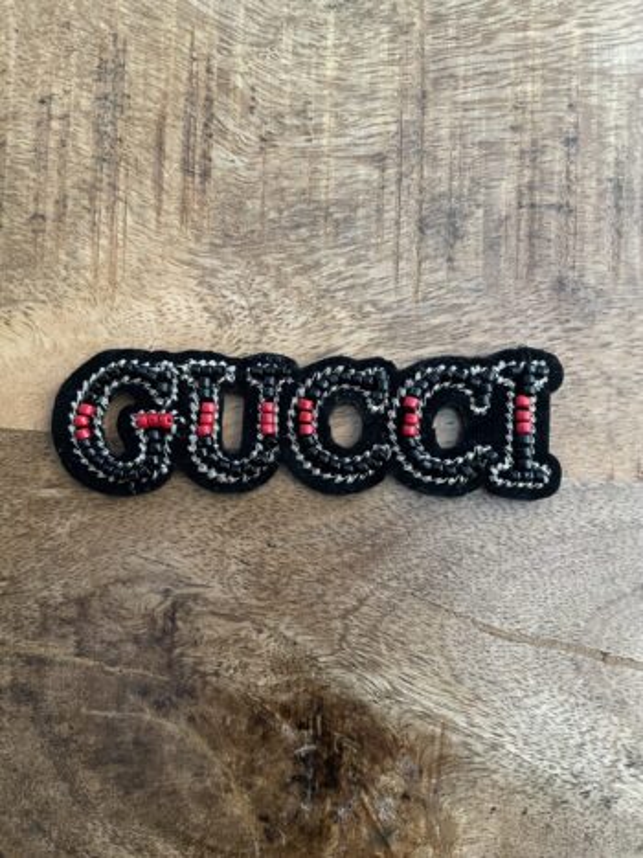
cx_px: 322
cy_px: 429
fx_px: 644
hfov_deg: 53.0
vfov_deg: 67.3
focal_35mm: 26
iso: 500
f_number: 1.6
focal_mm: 4.2
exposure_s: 1/40
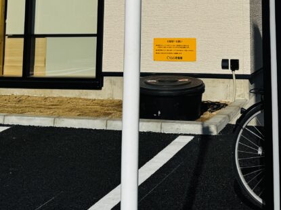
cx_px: 217
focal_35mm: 74
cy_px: -70
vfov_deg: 18.4
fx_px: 601
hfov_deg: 26.0
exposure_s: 1/12346
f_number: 1.78
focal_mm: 6.76
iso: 80
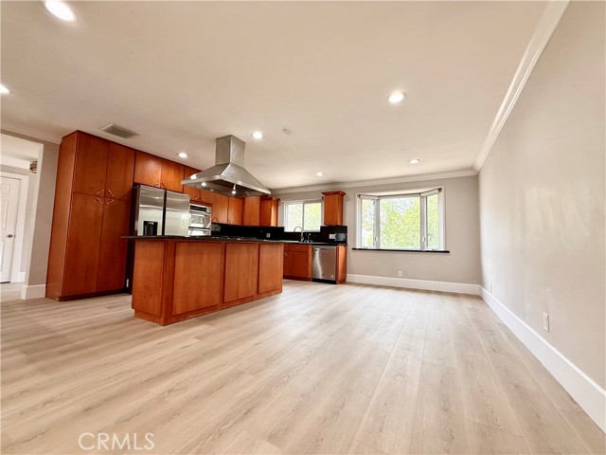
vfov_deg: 85.7
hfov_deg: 102.1
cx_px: 303
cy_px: 228
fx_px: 245
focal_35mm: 14
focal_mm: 2.22
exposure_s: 1/120
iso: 125
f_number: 2.2
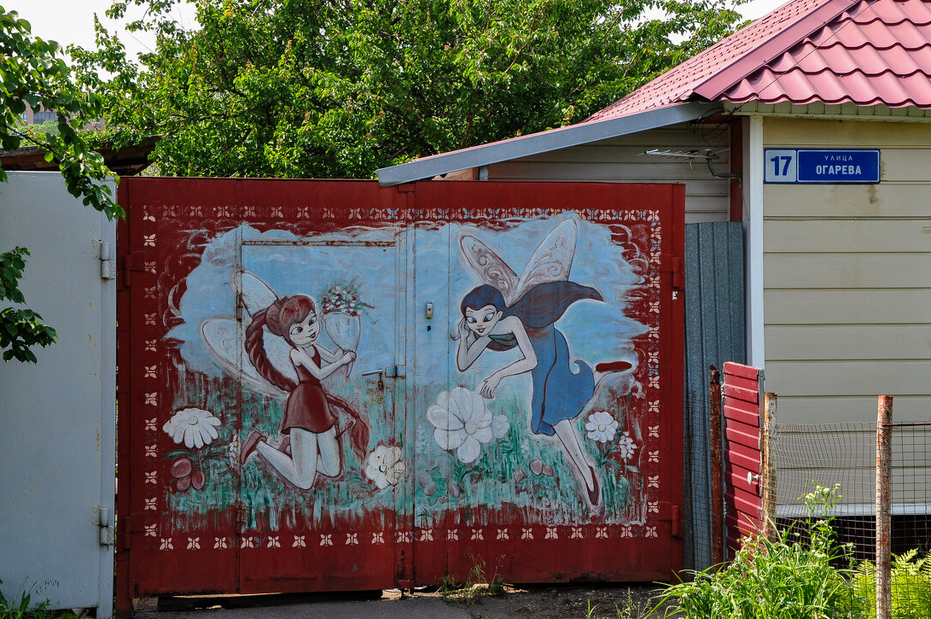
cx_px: 507
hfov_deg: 30.5
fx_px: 1705
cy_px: 297
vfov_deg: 20.6
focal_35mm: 66
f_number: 10
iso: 400
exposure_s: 1/250
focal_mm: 40
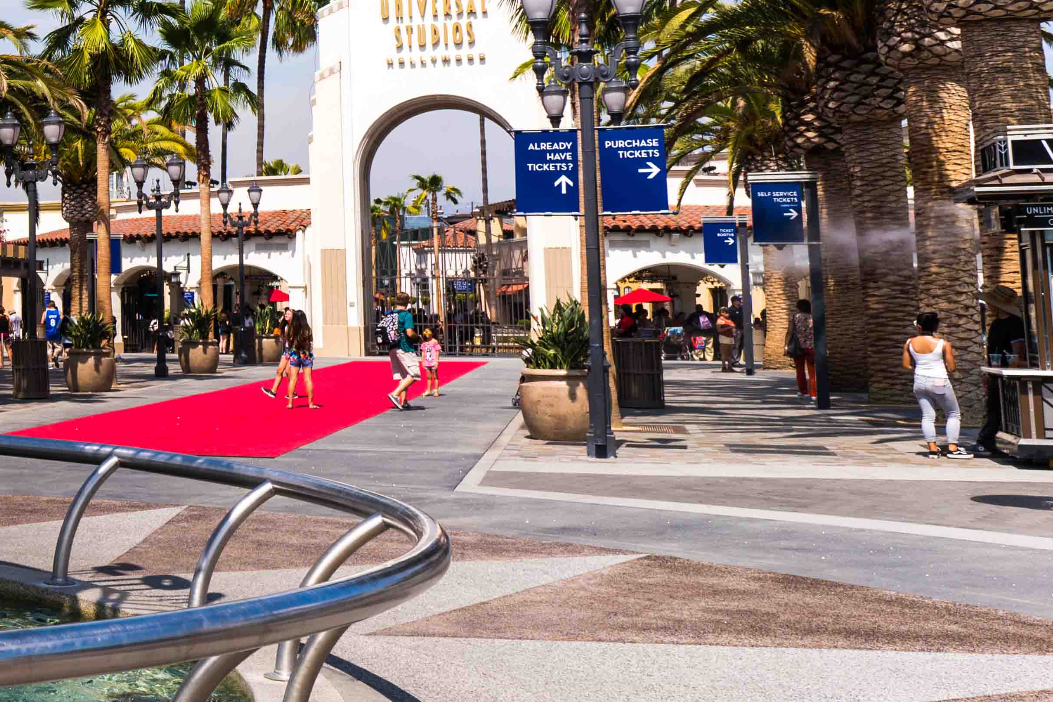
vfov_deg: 23.0
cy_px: 126
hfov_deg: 27.6
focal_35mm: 58
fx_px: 1697
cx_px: -380
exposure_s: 1/400
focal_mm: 18
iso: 50
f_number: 5.6
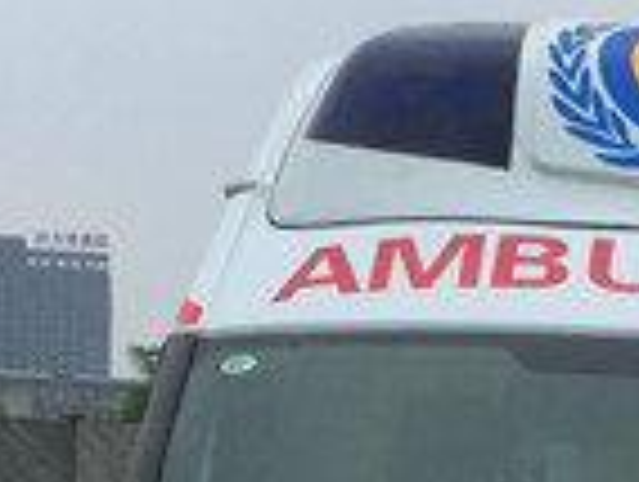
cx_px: 770
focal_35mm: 155
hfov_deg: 12.4
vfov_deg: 9.3
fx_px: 2866
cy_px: 766
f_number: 2.2
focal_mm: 4.15
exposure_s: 1/1364
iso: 32
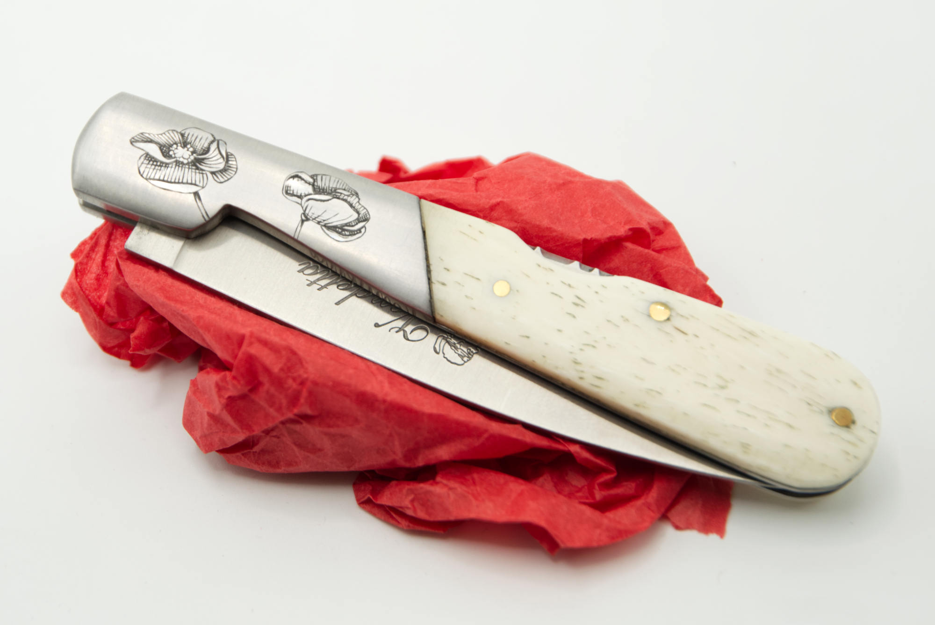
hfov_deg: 13.0
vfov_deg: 8.7
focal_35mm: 158
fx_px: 4093
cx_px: 468
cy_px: 312
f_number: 10
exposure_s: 1/10
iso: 100
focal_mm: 105
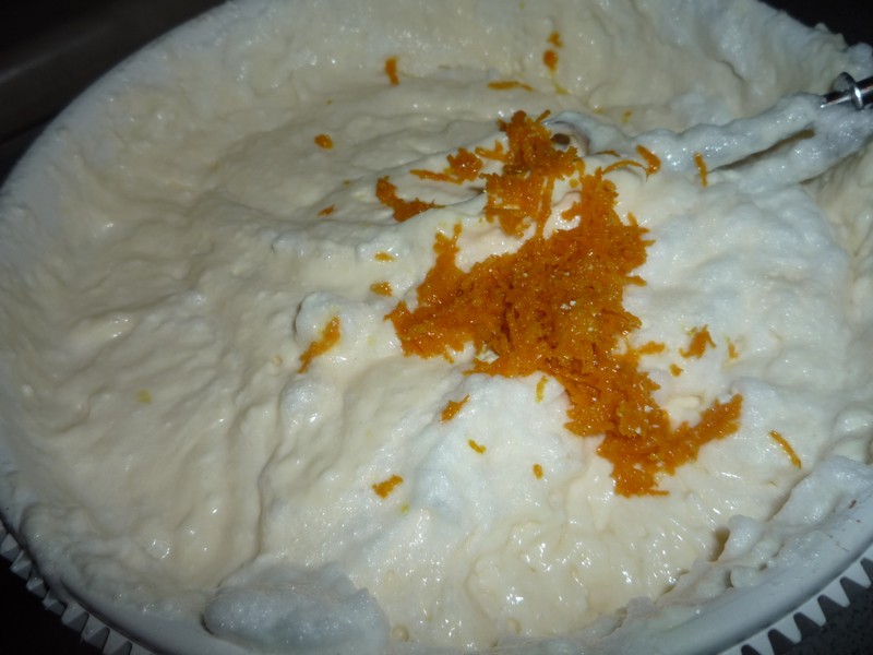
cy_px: 328
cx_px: 436
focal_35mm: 30
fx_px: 757
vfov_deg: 46.8
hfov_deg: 60.0
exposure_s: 1/30
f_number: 4
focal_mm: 5.2
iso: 100
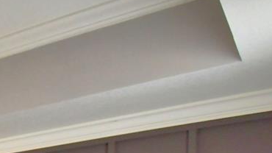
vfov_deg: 15.0
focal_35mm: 68
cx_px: -190
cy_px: 290
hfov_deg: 22.1
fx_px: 490
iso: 500
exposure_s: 1/30
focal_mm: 10
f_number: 4.5
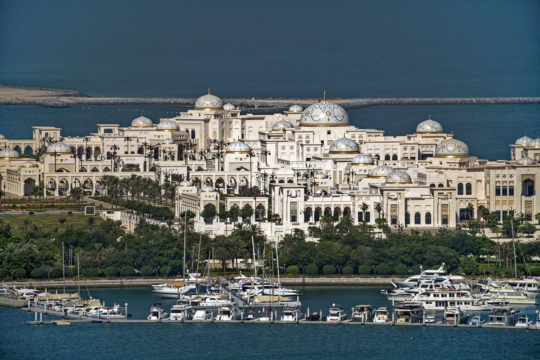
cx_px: 270
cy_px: 180
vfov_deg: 2.3
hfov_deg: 3.4
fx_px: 9001
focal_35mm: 600
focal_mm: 600
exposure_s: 1/350
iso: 50
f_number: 6.3
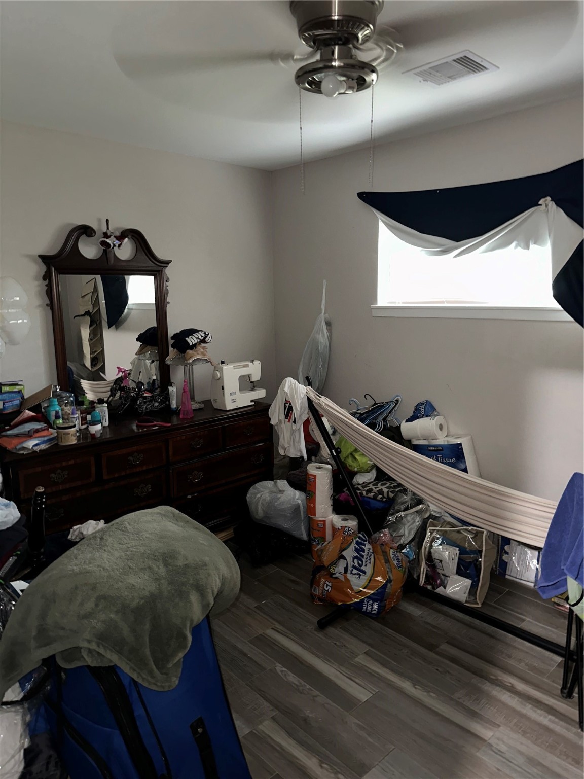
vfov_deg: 71.6
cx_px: 292
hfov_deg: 56.8
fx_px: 540
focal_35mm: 24
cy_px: 390
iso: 200
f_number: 1.78
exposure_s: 1/4
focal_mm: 6.86
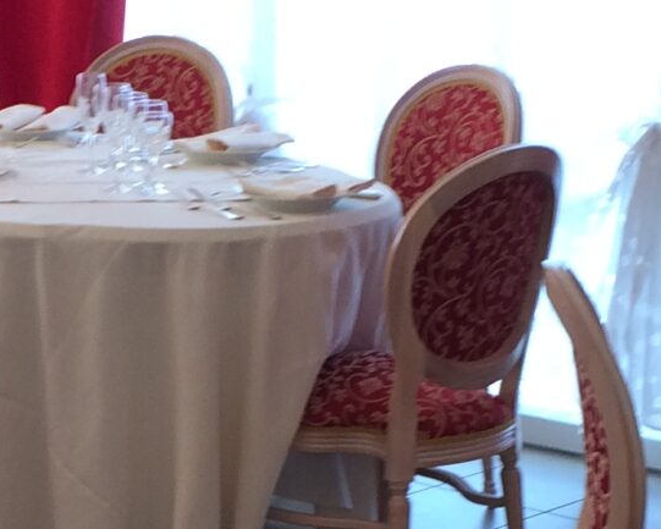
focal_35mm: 134
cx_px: -7
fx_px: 2622
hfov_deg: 14.1
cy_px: 665
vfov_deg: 11.3
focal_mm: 4.15
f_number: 2.2
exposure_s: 1/50
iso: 50
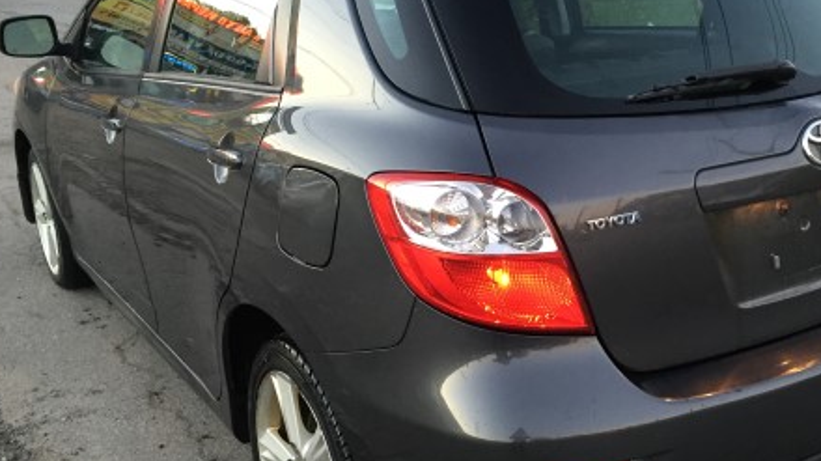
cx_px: 539
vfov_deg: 25.9
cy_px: 244
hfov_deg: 44.0
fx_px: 1001
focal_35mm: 46
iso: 100
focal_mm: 4.15
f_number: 2.2
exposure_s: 1/30
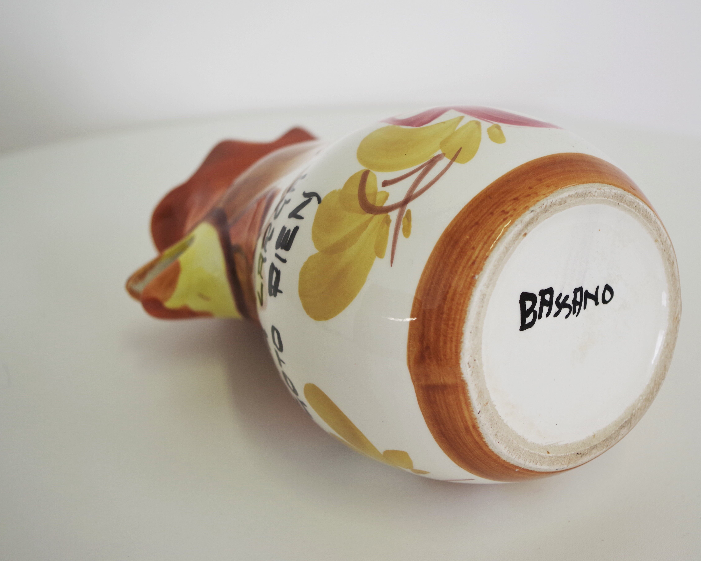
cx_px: 422
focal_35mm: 57
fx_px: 1183
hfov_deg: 32.9
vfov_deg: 26.7
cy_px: 260
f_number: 4
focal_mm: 30.63
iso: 200
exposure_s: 1/60
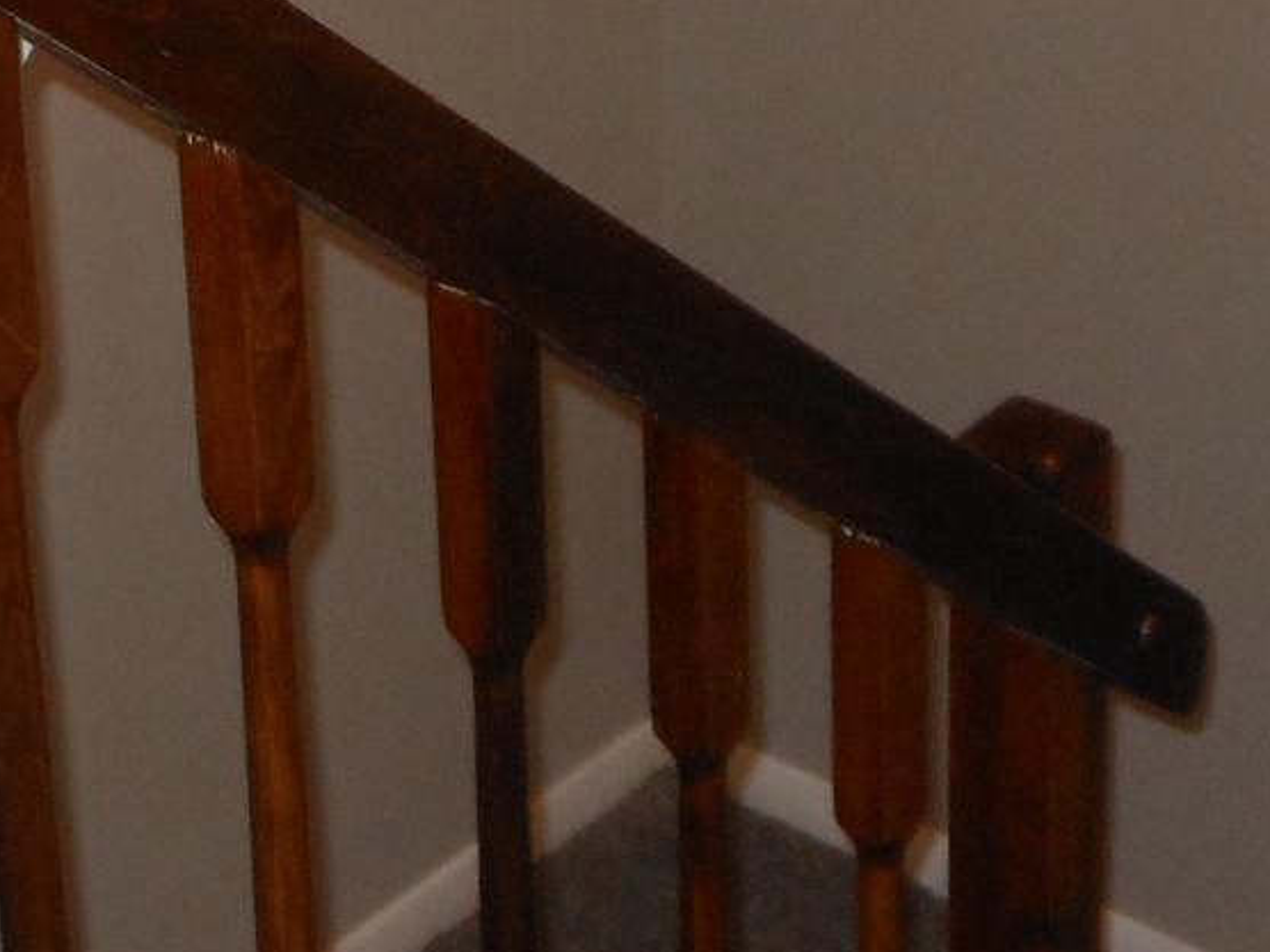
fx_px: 5136
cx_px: -219
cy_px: -274
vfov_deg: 10.4
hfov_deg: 13.7
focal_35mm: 140
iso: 200
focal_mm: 6.8
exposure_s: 1/30
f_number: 3.6
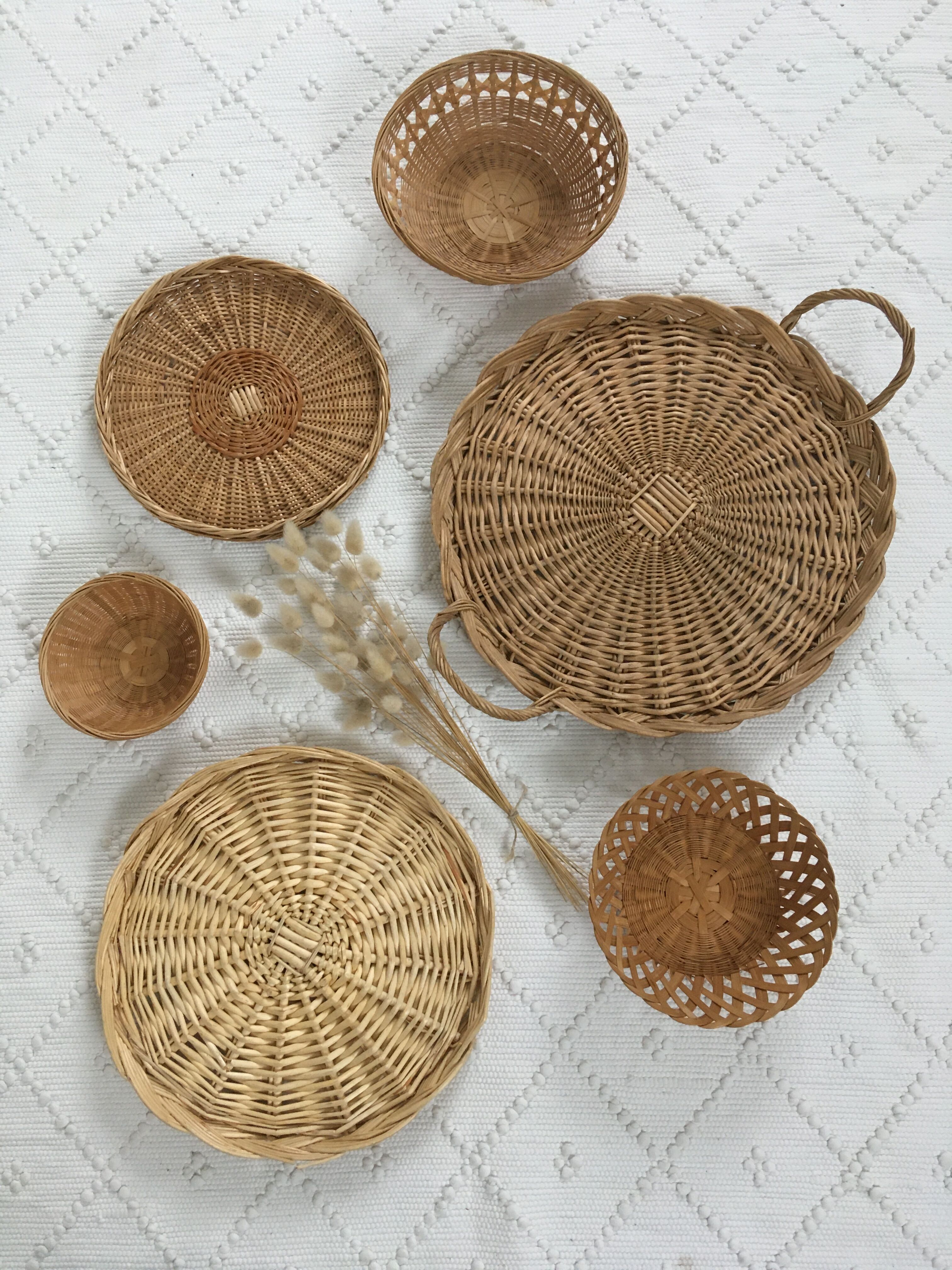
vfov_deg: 61.7
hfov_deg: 48.2
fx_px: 1063
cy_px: 635
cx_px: 476
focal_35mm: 29
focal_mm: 4.15
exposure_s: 1/33
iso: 125
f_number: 2.2
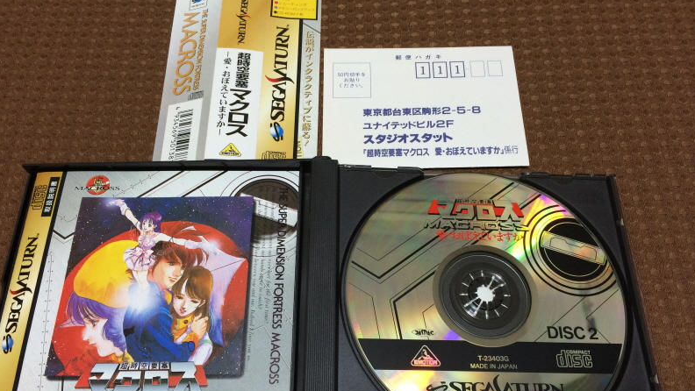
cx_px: 349
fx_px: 608
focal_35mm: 33
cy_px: 231
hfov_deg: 59.5
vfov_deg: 35.6
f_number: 2.2
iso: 125
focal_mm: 4.12
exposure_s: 1/30
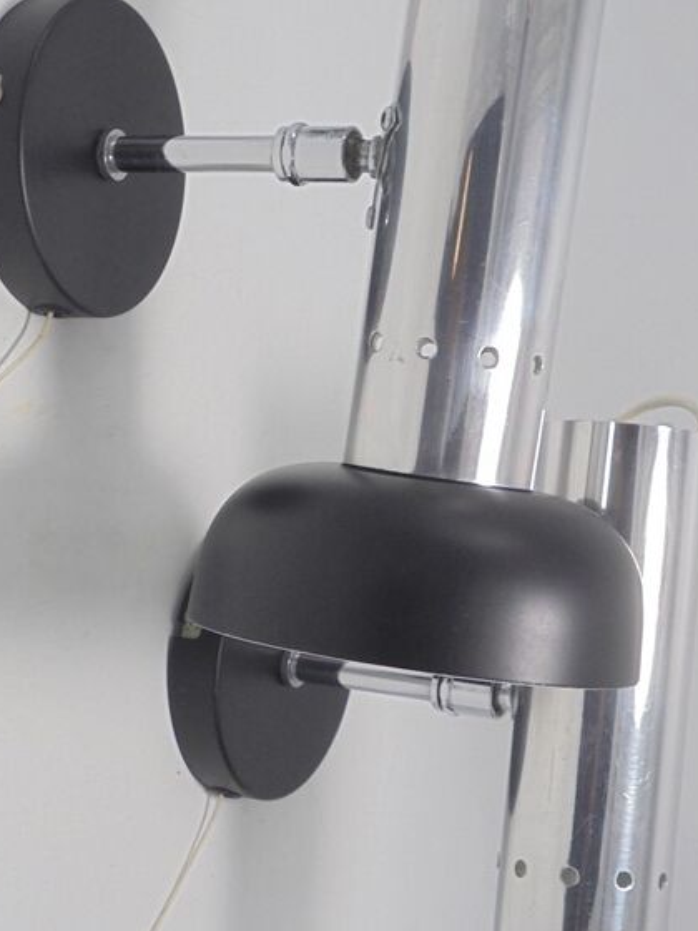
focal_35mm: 90
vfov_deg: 21.8
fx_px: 2420
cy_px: 495
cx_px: 298
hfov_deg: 16.4
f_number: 5.2
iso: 100
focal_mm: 10.1
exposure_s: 1/40
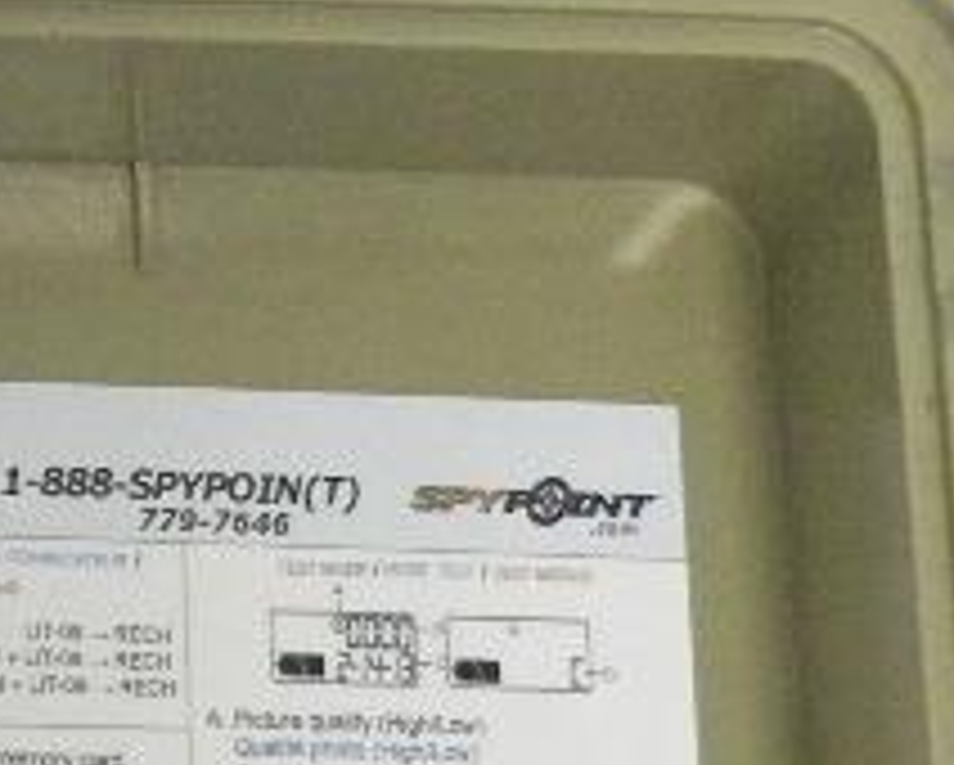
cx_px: -684
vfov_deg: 11.9
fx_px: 3589
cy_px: 954
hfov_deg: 13.7
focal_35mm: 127
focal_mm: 4.7
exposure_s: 1/21
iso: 400
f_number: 2.8
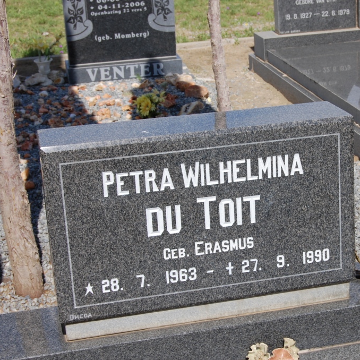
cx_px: 250
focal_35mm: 77
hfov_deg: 22.4
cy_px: 180
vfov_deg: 22.5
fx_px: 906
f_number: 10
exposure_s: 1/400
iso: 200
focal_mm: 40
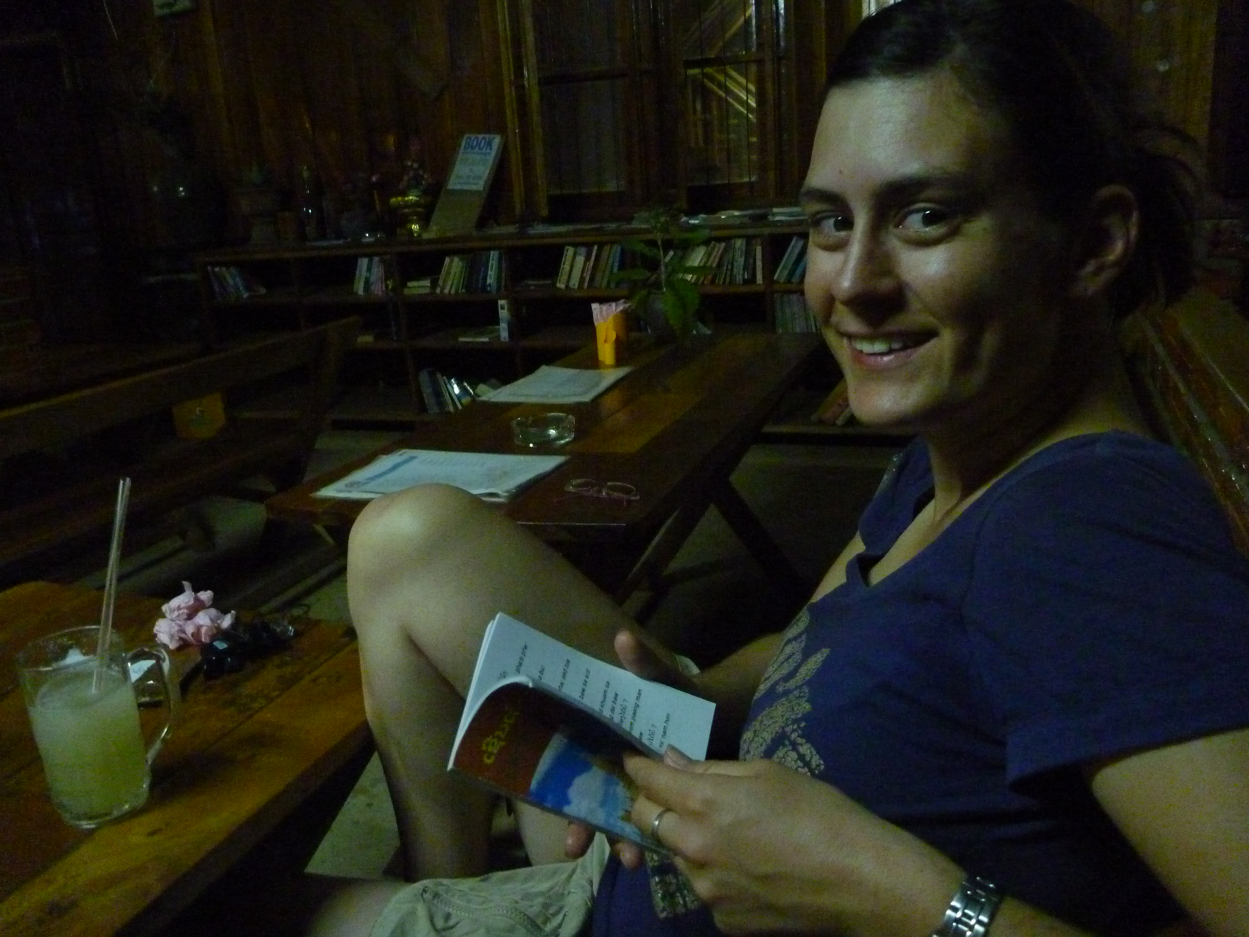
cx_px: 624
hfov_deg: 63.4
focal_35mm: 28
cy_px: 468
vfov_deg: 49.7
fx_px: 1010
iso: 800
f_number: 3.3
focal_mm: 4.9
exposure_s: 1/8
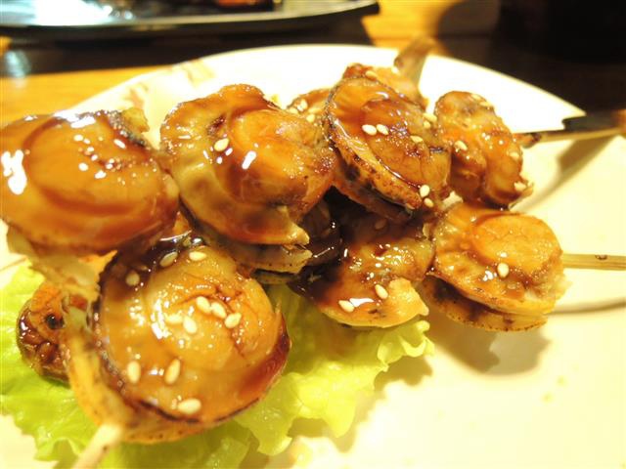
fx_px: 434
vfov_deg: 56.8
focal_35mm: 24
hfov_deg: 71.6
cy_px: 234
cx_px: 313
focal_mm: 4.3
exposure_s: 1/6
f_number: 2
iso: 800
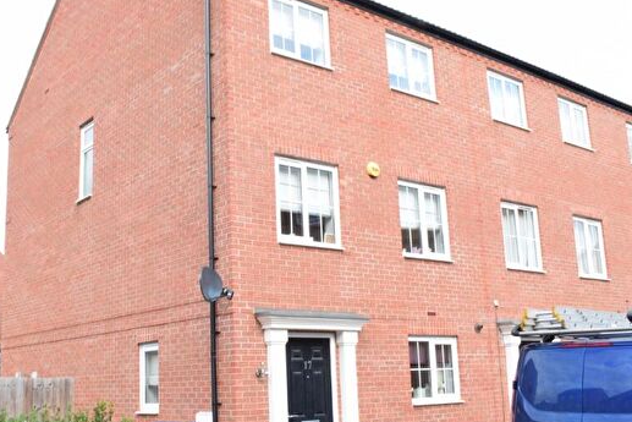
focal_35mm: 43
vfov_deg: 31.4
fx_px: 749
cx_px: 240
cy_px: 237
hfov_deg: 45.4
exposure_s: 1/6
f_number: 25
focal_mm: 21
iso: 100
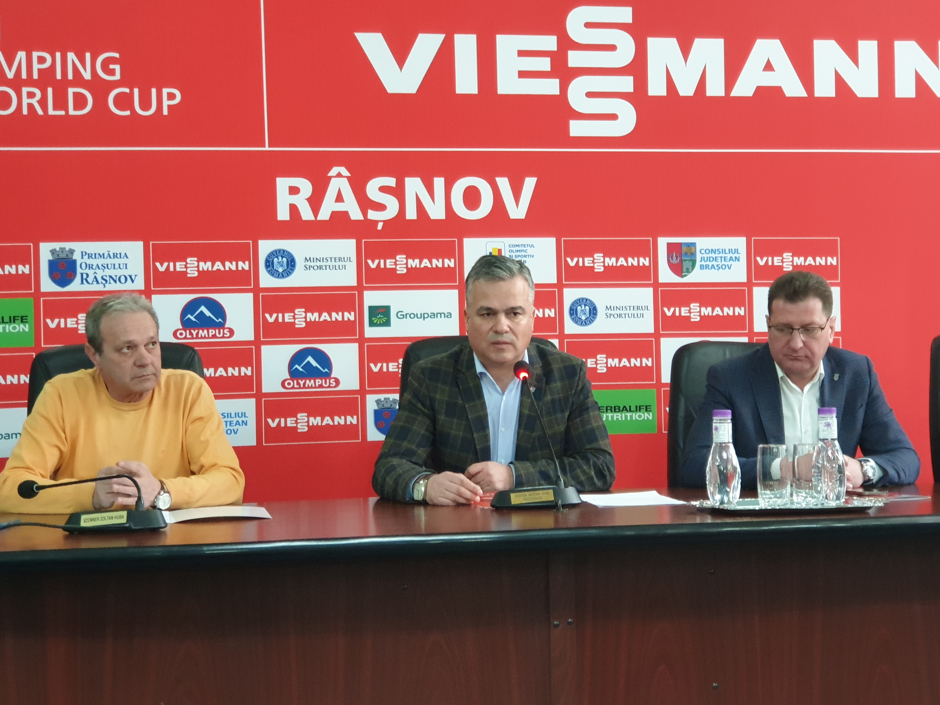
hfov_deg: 36.8
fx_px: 1412
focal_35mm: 52
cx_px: 470
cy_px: 352
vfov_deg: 28.0
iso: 400
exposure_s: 1/17
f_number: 2.4
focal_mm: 6
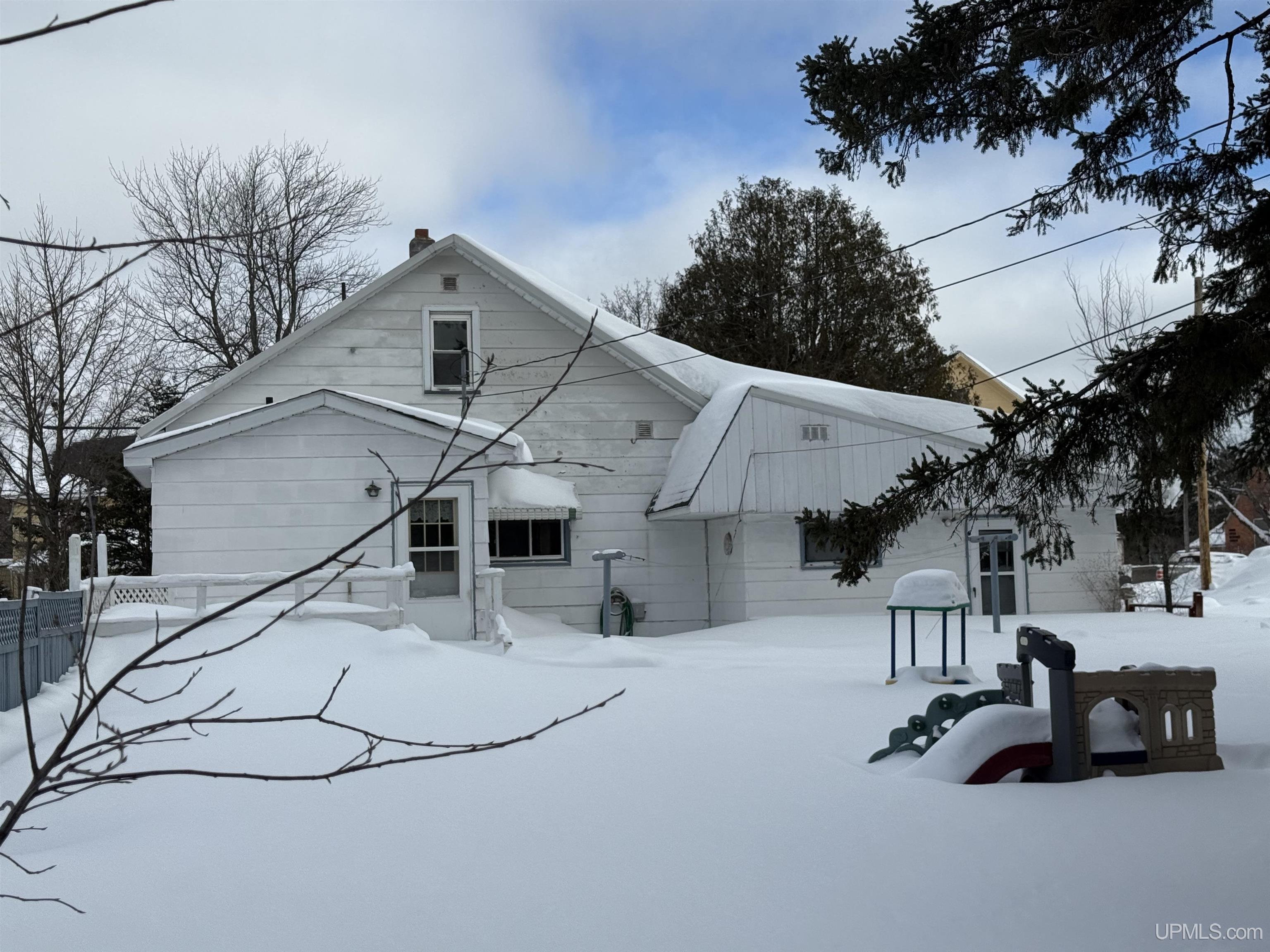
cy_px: 476
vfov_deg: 30.3
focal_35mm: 48
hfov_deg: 39.7
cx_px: 635
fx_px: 1761
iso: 64
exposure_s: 1/6536
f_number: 1.78
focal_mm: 6.76
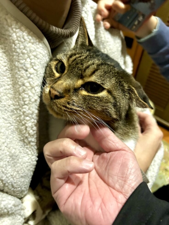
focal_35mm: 26
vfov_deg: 67.3
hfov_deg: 53.1
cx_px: 84
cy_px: 112
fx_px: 169
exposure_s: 1/25
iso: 500
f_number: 1.5
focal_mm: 5.7
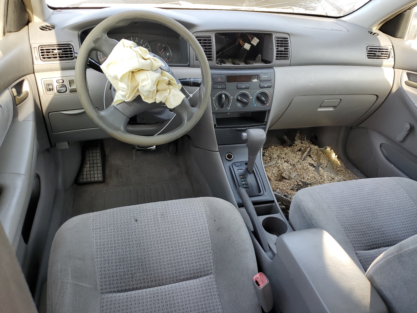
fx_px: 313
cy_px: 156
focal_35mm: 26
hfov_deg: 67.3
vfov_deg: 53.1
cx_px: 208
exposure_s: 1/125
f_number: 1.5
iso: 50
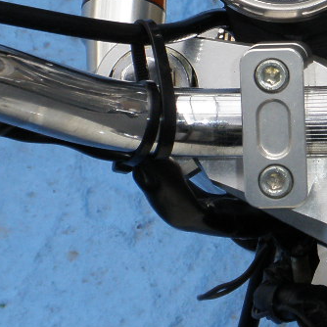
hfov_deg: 9.7
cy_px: 72
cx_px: 430
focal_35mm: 176
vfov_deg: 9.9
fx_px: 1881
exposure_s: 1/80
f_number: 4.3
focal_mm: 9.1
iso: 64
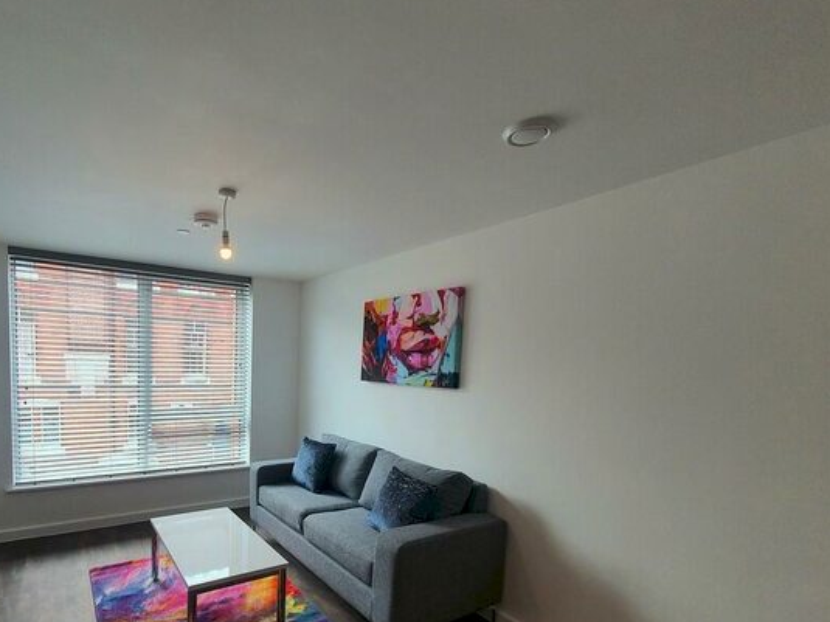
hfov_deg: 88.7
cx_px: 298
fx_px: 408
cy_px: 396
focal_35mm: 17
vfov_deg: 73.2
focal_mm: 1.8
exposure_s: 1/100
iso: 50
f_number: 2.2
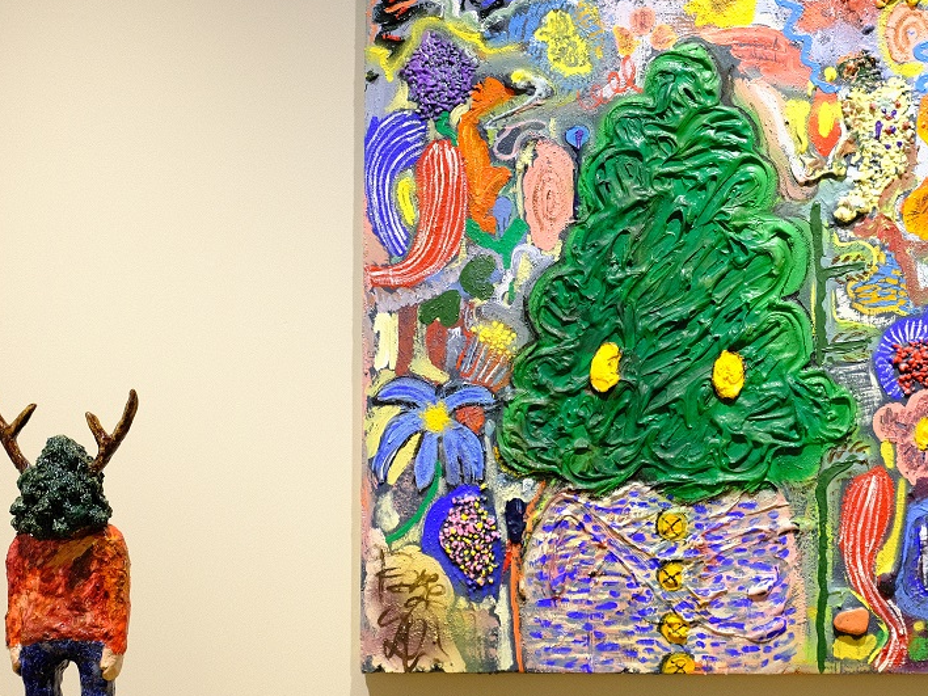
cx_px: 666
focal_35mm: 57
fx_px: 1528
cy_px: 337
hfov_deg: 33.3
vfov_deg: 25.7
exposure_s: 1/15
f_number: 4
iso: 250
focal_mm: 23.3
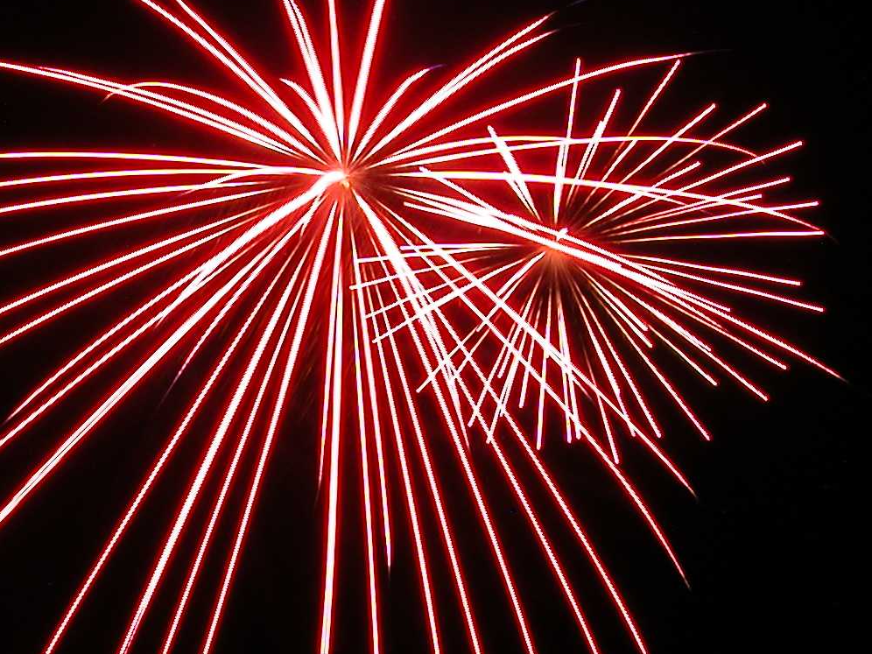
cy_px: 392
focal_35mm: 45
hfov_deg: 41.7
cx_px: 321
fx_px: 1134
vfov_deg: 32.1
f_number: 8
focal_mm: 8.9
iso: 100
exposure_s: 8
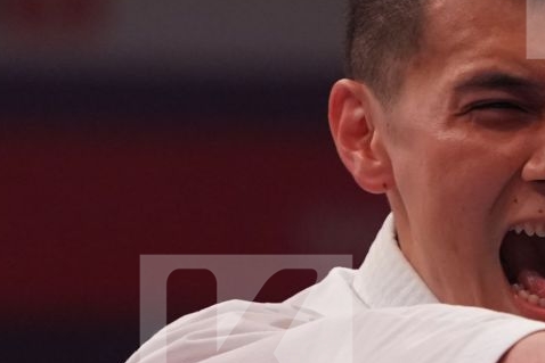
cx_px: 633
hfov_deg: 1.8
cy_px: 358
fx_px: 17111
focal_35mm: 1130
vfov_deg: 1.2
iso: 3200
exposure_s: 1/400
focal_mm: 300
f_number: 5.6
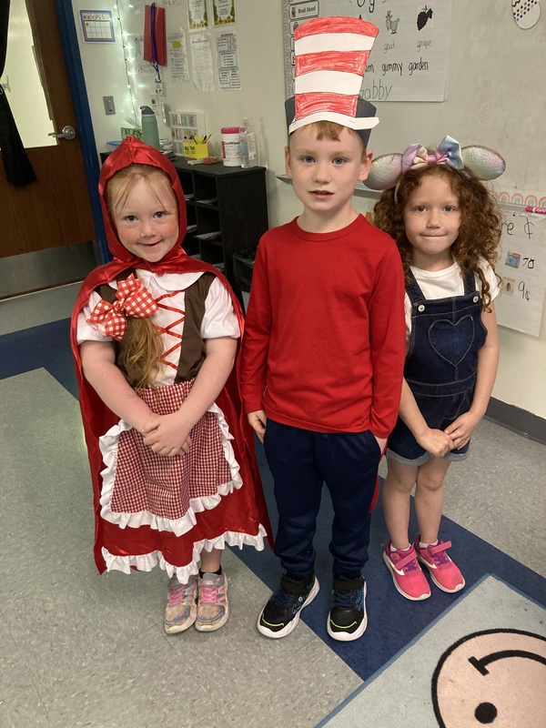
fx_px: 589
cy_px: 364
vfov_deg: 63.4
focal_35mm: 28
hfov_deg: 49.7
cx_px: 273
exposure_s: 1/60
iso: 320
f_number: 1.8
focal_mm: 3.99
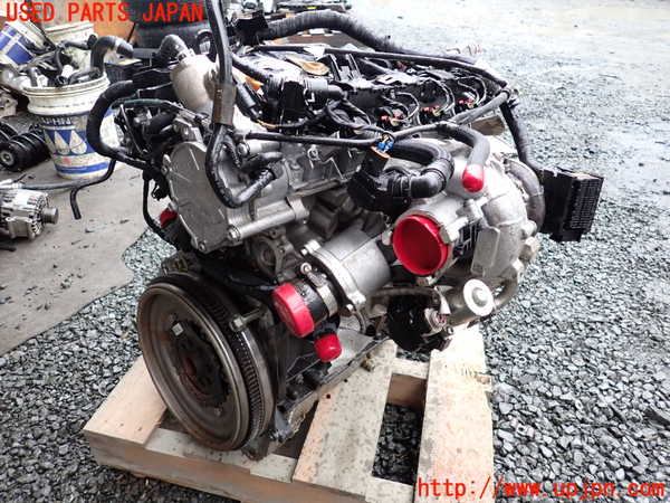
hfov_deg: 69.4
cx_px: 335
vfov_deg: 54.9
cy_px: 252
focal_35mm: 25
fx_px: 484
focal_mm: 4.5
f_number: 2
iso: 200
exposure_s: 1/100
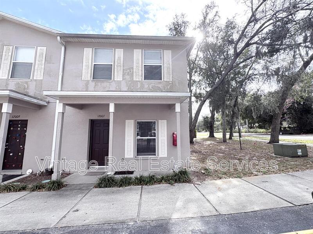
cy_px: 117
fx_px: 127
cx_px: 156
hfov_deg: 102.1
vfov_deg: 85.7
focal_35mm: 14
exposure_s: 1/1020
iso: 64
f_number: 2.2
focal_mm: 2.22
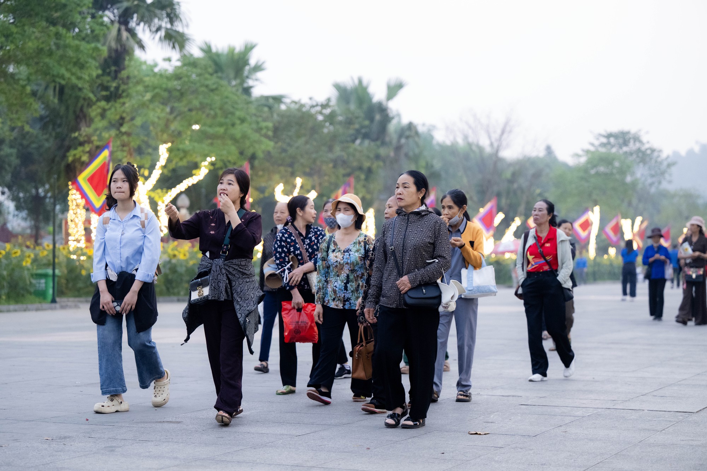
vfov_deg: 17.5
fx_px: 1532
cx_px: 354
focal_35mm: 78
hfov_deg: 26.0
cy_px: 236
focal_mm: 78
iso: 4000
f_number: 2.8
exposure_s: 1/250
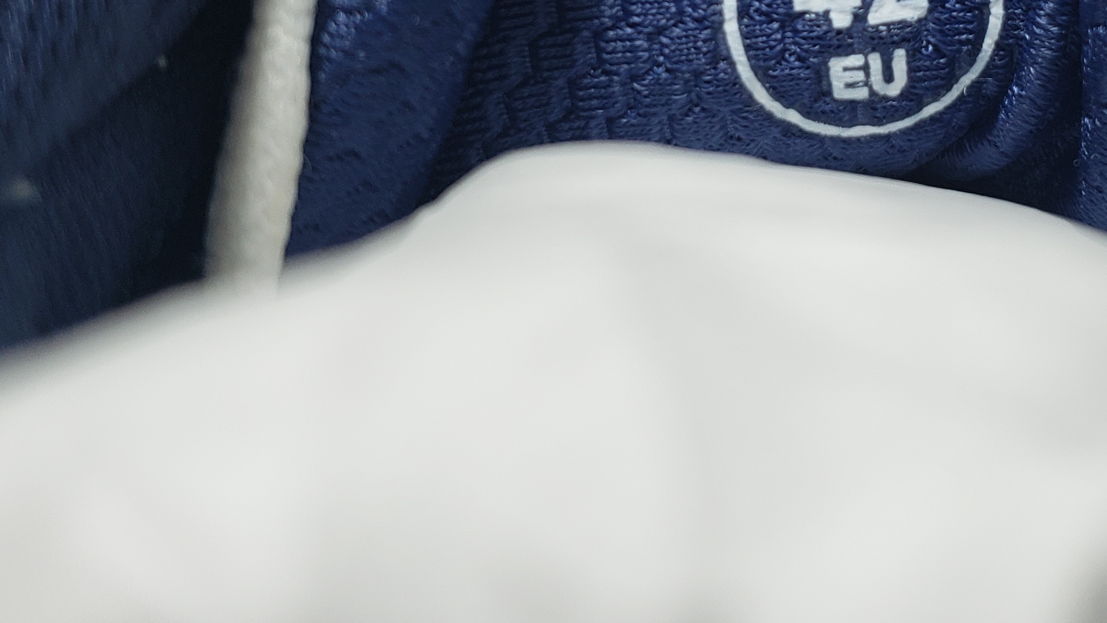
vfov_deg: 19.0
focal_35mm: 60
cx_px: 779
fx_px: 1761
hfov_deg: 34.4
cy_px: -111
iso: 50
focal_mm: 4.3
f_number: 1.5
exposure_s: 1/279
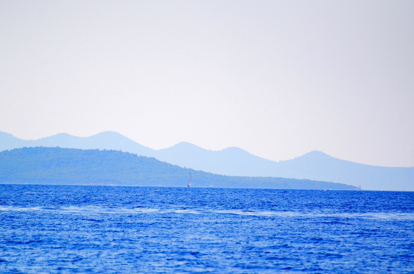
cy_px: 137
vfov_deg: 3.0
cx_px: 207
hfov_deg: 4.6
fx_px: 5163
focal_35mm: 450
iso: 2000
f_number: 5.6
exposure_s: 1/8000
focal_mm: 300
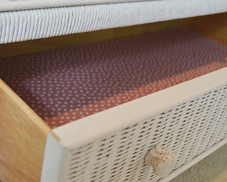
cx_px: 93
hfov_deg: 36.5
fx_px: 343
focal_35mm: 51
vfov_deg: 29.7
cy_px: 91
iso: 900
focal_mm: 30
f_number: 4.2
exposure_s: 1/60
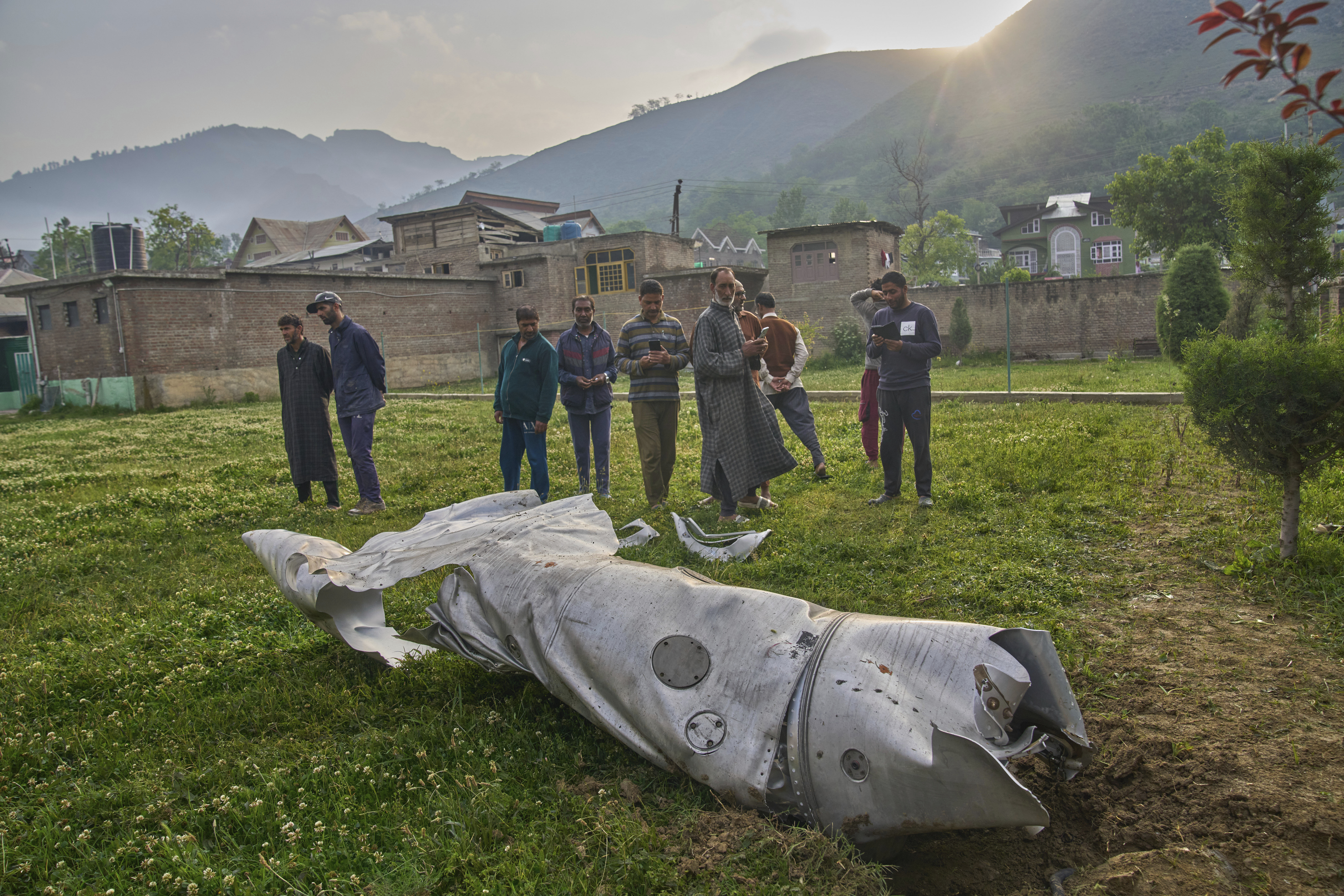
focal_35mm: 24
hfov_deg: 73.7
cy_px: 448
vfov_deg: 53.1
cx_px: 672
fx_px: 896
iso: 500
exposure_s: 1/1250
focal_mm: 24
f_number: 5
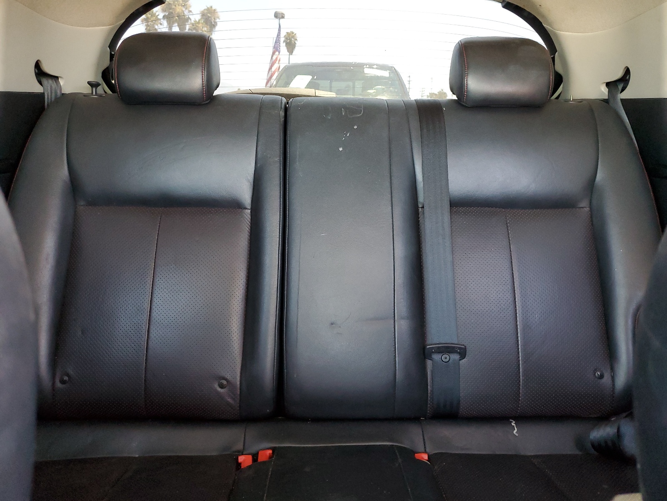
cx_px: 334
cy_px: 250
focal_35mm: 26
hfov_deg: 67.3
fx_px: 501
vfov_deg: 53.1
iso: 255
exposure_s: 1/60.2
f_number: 1.5
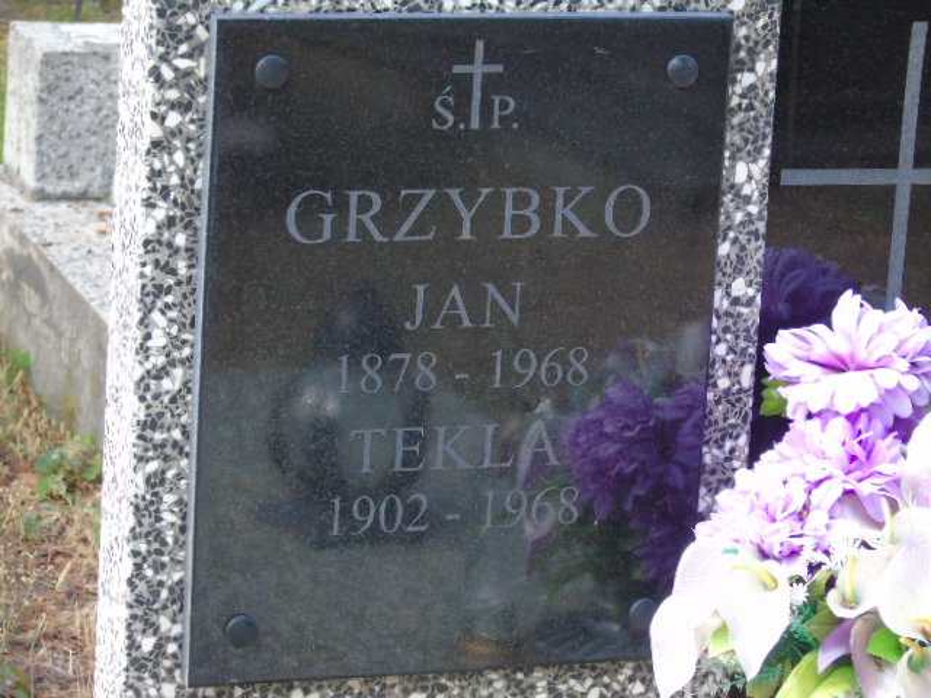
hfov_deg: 13.9
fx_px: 3819
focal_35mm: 142
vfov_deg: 10.4
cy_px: 349
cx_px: 466
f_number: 4.7
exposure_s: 1/125
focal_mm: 25
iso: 400
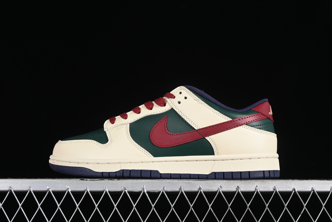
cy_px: 111
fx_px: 692
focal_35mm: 75
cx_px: 166
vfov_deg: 18.2
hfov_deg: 27.0
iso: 160
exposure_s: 1/80
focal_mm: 50
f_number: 7.1
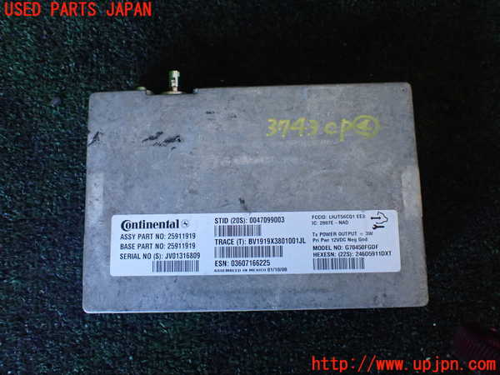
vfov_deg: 46.8
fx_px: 433
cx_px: 250
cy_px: 188
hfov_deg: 60.0
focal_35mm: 30
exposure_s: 1/125
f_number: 2.3
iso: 640
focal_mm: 5.4
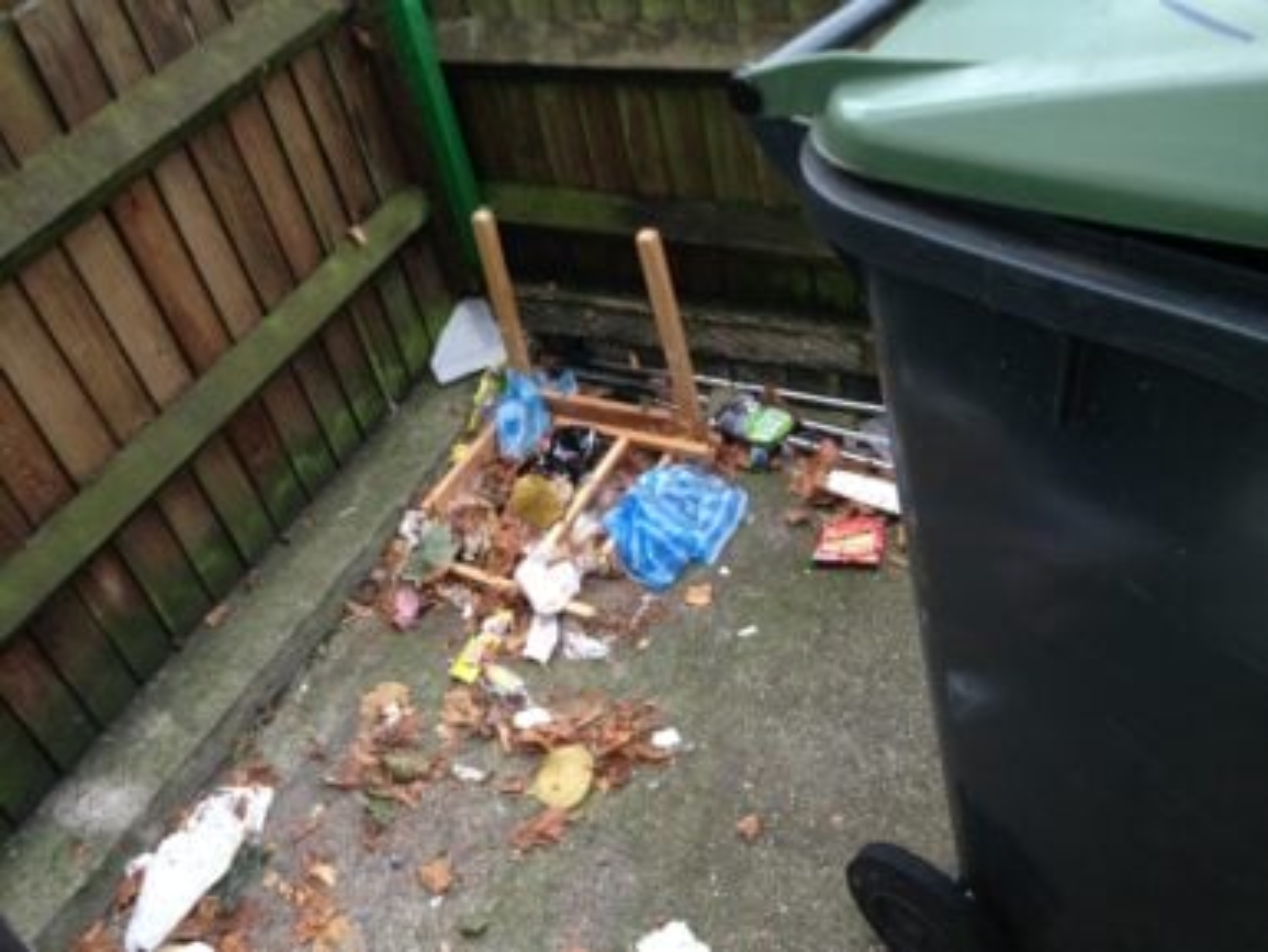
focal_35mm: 33
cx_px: 634
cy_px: 476
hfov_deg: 55.3
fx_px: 1209
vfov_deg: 43.0
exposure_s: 1/60
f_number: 2.4
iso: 50
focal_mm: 4.12
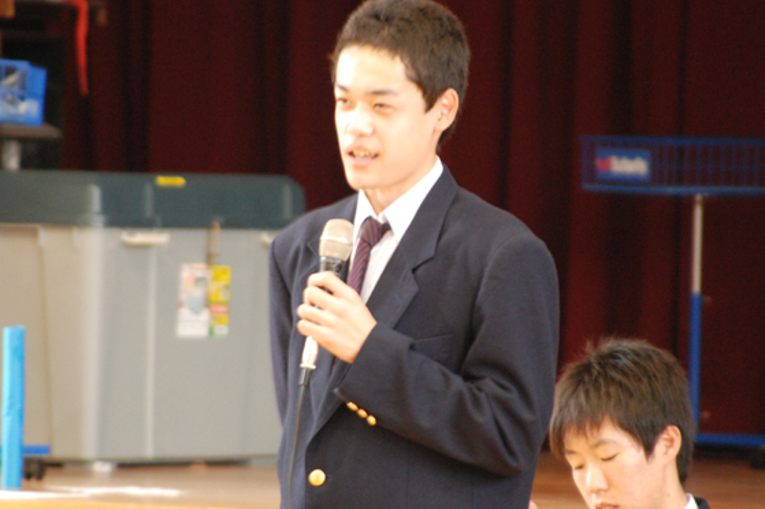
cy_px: 246
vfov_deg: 2.8
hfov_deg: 4.3
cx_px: 380
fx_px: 10279
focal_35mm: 484
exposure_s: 1/20
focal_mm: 300
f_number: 6.3
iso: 1600
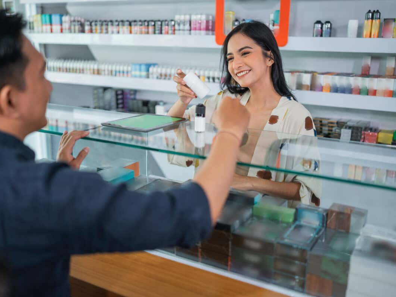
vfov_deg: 37.7
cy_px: 149
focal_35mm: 38
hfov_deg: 49.0
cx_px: 191
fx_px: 435
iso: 500
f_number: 1.4
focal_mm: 35
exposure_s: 1/500
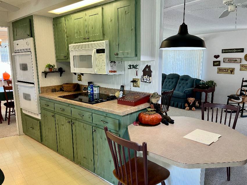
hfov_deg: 67.3
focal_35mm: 26
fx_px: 185
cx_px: 124
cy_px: 92
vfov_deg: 53.0
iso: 80
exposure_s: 1/60
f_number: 1.6
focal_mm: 5.1
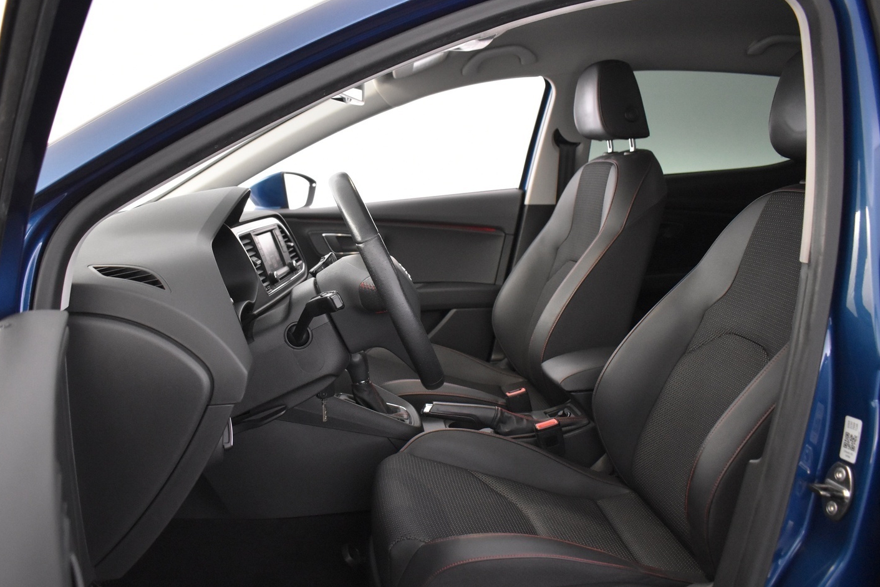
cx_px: 379
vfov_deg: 42.2
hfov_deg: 60.0
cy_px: 332
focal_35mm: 31
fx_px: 758
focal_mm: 18
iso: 2800
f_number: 3.5
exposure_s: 1/30
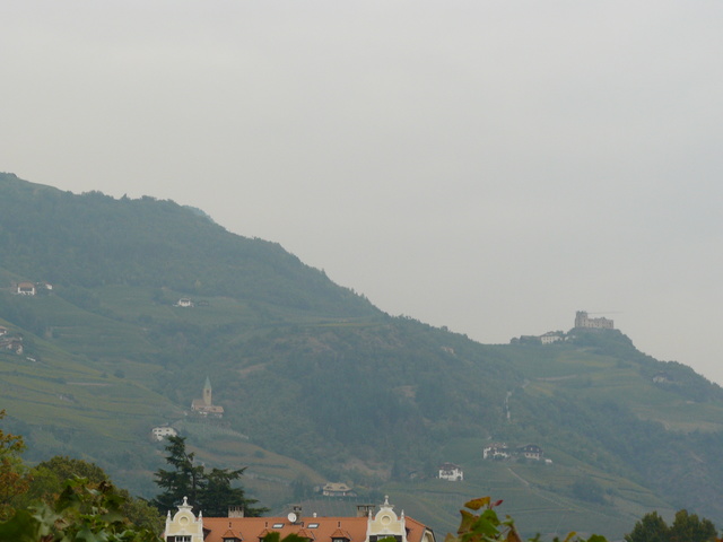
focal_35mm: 119
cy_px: 271
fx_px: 2485
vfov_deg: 12.5
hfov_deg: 16.6
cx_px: 362
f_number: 4.5
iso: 100
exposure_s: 1/200
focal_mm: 19.9
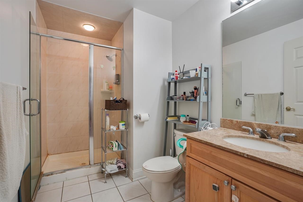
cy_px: 101
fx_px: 135
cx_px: 152
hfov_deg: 96.7
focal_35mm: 16
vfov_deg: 73.7
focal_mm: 16
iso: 640
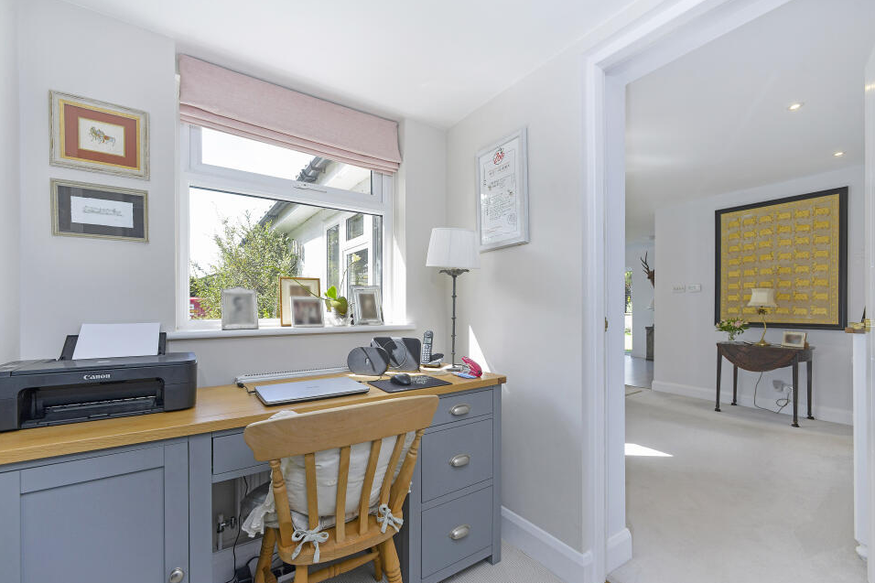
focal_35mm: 15
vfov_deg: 77.2
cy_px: 309
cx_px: 444
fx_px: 364
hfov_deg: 100.4
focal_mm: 14
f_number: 7.1
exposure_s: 1/250
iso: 400
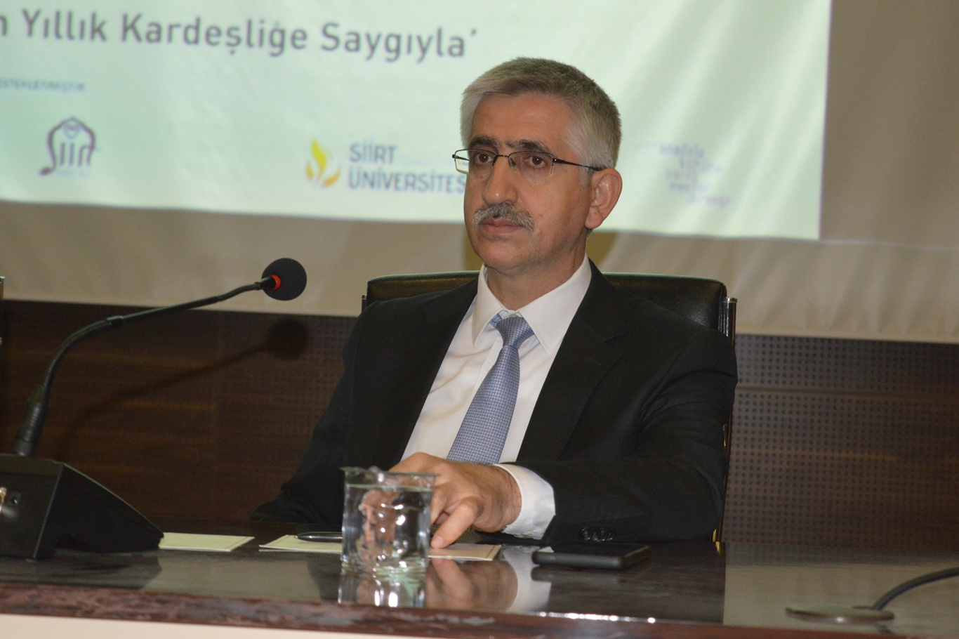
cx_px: 480
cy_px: 320
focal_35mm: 72
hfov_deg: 28.1
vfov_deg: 18.9
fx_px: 1917
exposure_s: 1/60
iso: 2000
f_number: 5.3
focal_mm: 48
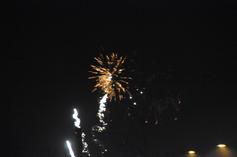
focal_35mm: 255
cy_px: 78
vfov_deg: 5.4
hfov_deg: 8.1
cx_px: 118
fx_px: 1677
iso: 3200
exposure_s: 1/10
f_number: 6
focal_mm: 170
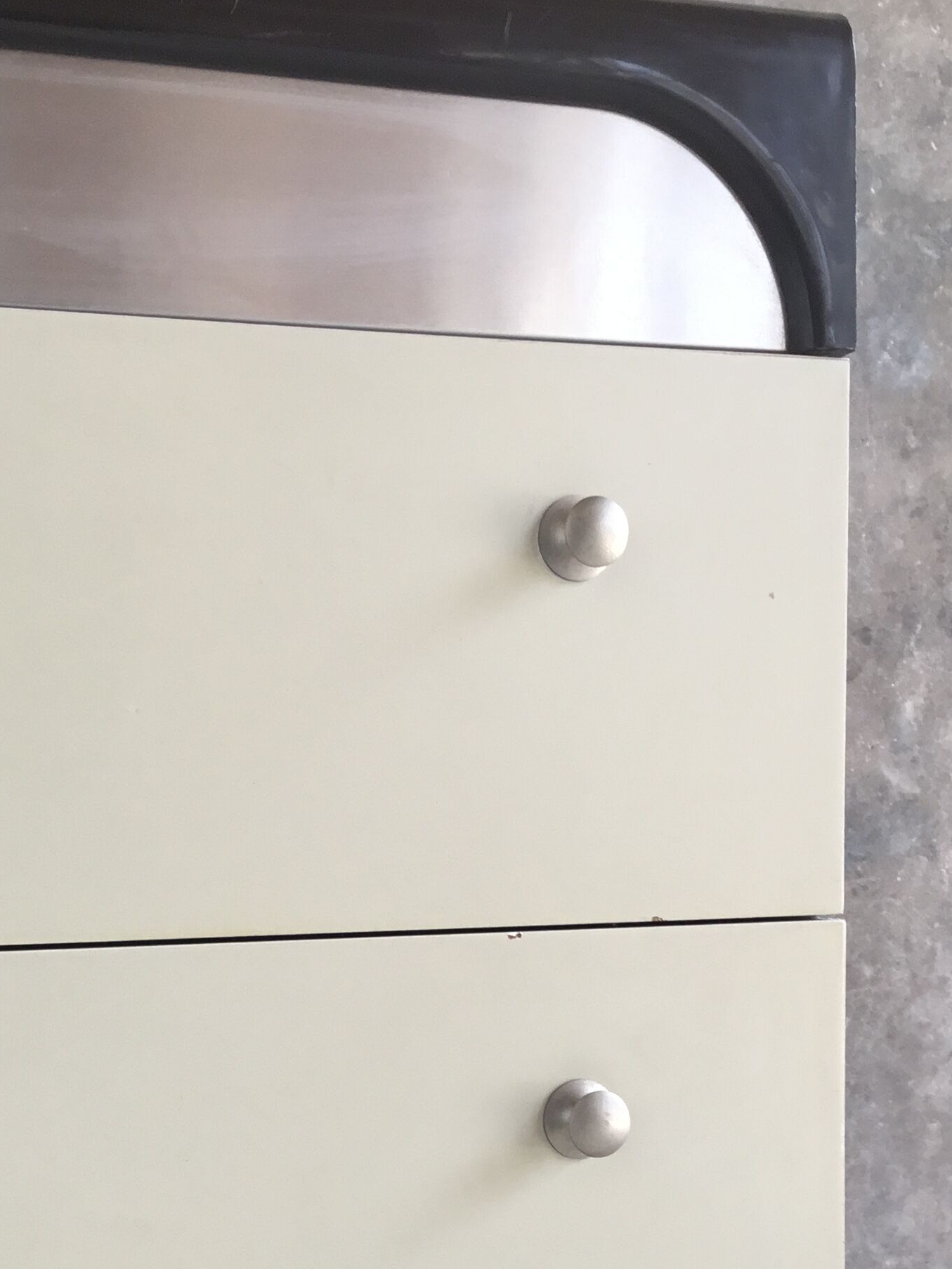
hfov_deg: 26.0
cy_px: 1081
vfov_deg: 33.0
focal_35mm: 56
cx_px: 353
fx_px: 2054
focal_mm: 3.3
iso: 25
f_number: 2.4
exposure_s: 1/50
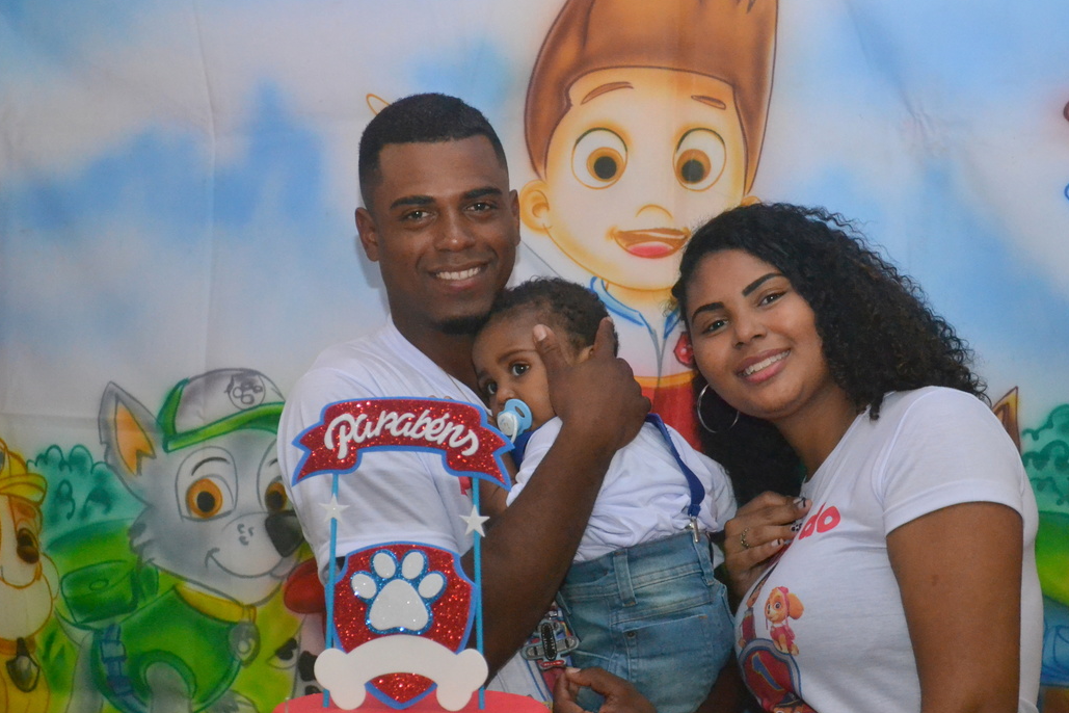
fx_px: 2286
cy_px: 400
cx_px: 583
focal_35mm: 77
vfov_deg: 17.7
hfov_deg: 26.3
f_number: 5.3
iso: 3200
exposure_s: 1/60
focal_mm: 44
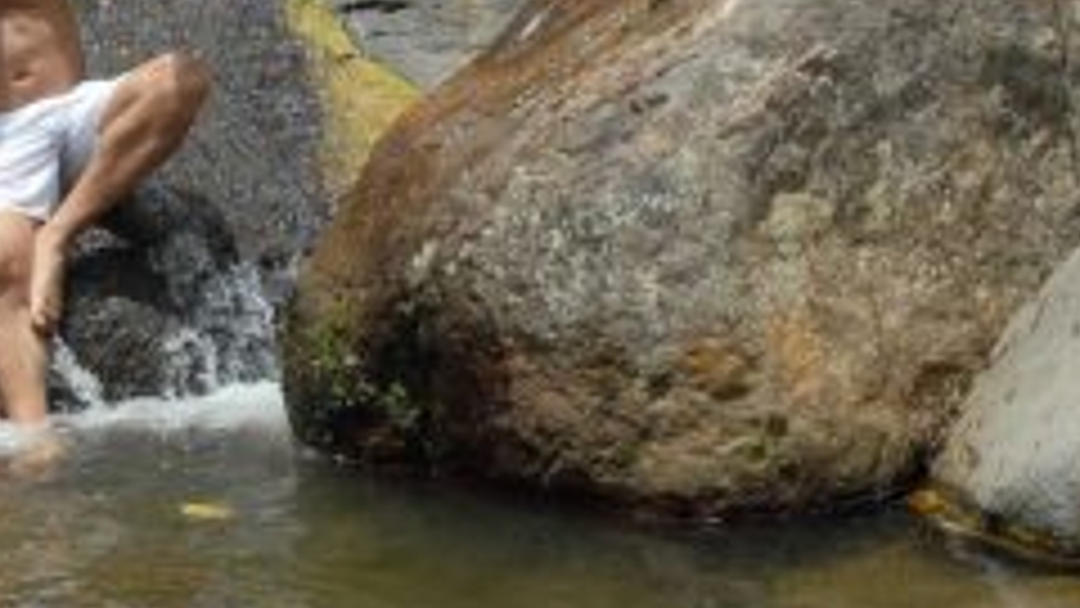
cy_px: 117
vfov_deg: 17.9
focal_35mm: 67
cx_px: 315
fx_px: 1916
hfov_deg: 31.1
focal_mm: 25
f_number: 9
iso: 160
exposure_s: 1/320
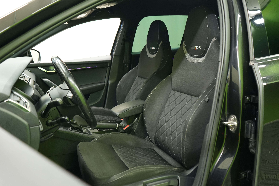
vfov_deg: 45.0
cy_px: 93
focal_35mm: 29
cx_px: 140
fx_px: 225
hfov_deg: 63.7
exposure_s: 1/13
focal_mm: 29
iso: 1250
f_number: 5
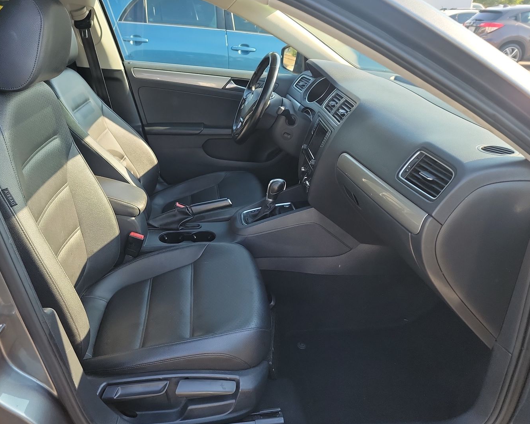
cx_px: 236
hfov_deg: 62.1
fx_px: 439
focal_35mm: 28
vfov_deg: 51.5
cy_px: 192
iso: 97
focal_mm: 6.7
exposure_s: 1/119
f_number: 1.8
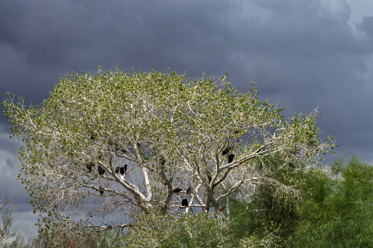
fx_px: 1631
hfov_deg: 13.0
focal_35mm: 158
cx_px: 186
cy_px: 124
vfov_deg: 8.7
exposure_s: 1/2500
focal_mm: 105
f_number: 13
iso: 800
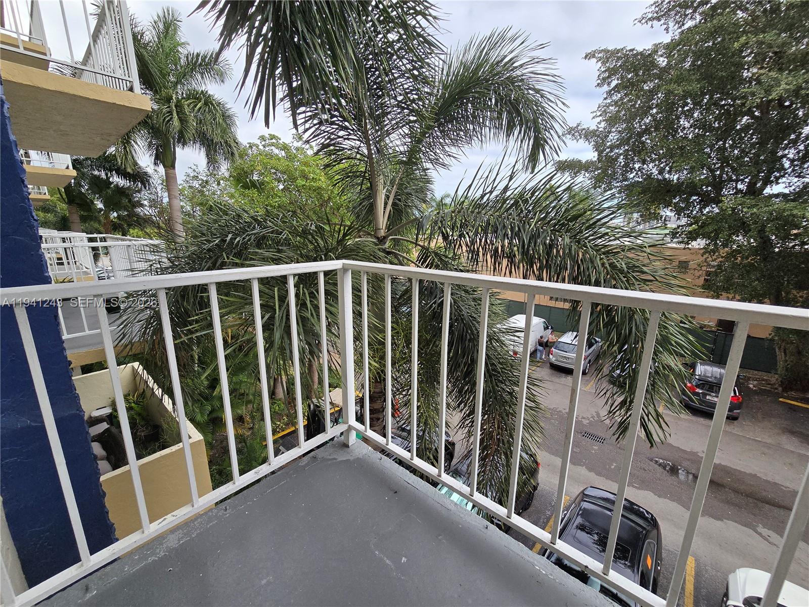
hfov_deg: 106.2
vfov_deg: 89.9
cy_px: 304
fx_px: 304
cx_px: 404
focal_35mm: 13
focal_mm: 2.2
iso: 100
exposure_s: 1/2000
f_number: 2.2
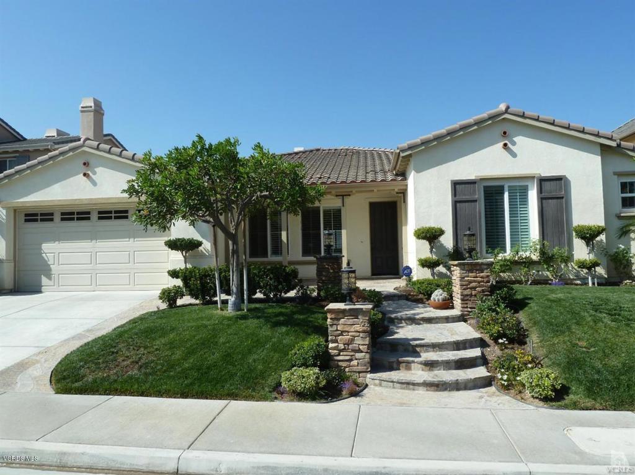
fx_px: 458
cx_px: 318
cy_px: 238
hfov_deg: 69.4
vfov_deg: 54.8
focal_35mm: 25
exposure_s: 1/500
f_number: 4.5
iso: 80
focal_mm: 4.1
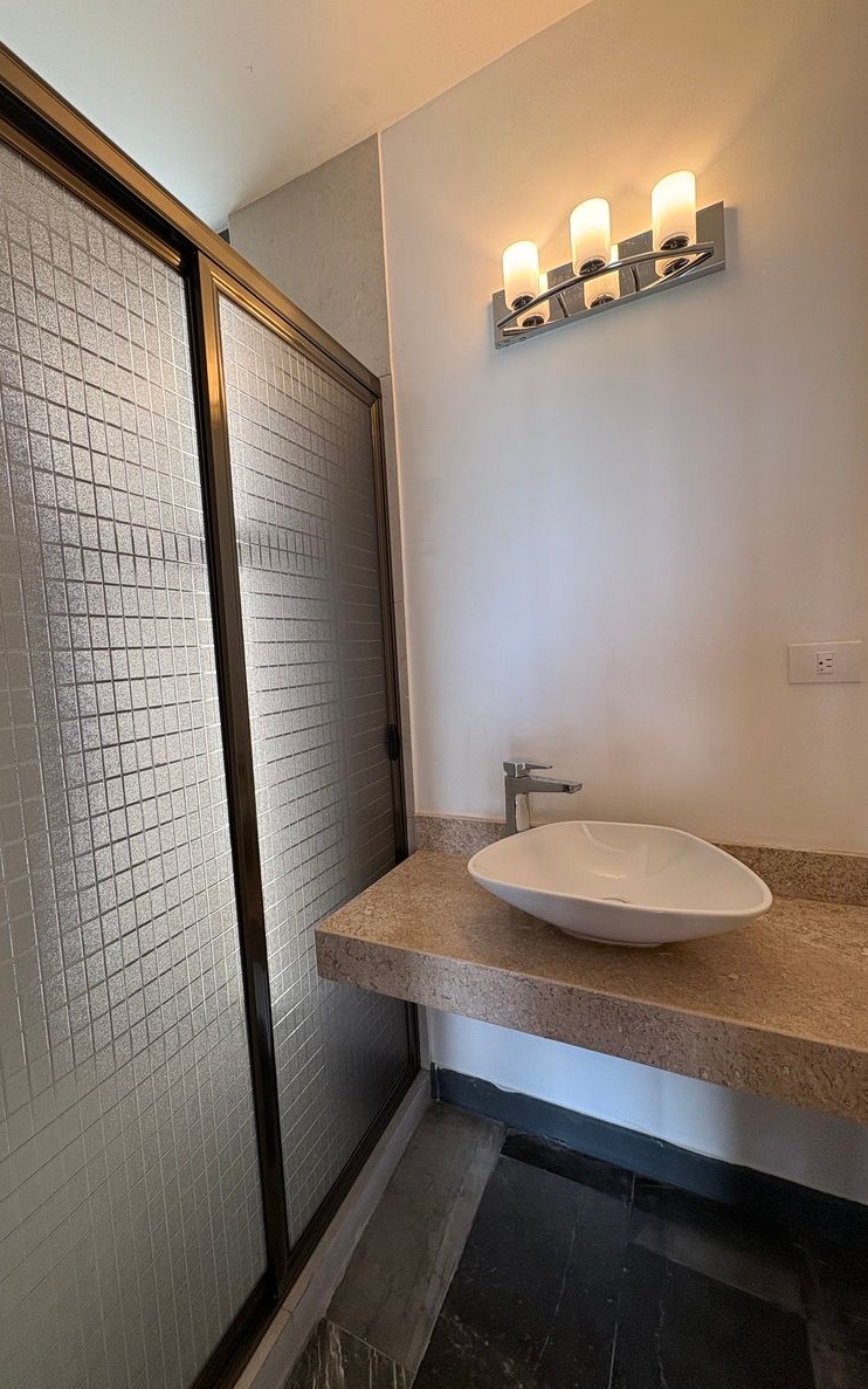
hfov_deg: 74.6
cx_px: 390
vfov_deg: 101.5
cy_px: 696
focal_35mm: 15
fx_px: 568
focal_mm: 2.22
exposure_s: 1/60
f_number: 2.2
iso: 125
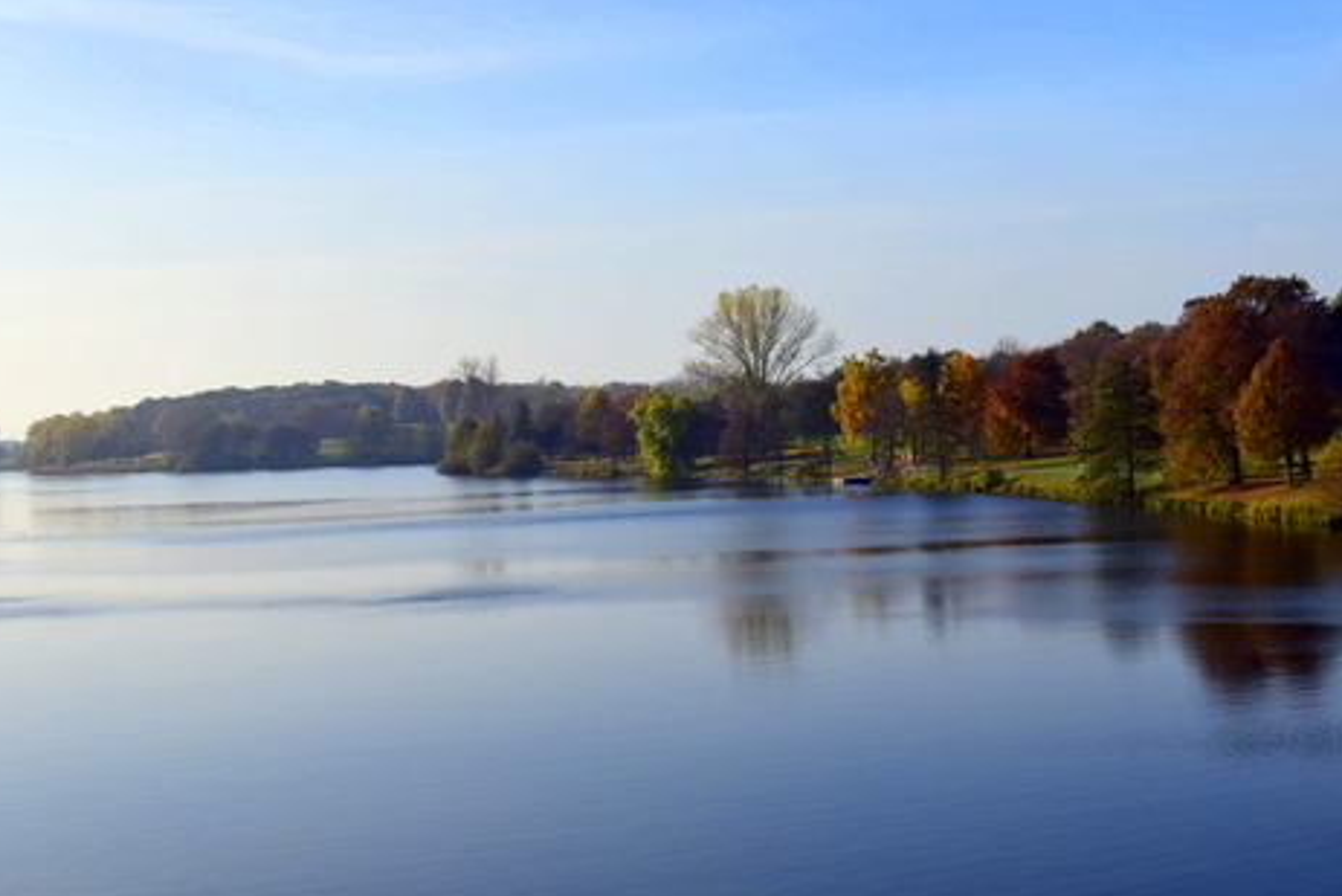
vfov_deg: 23.8
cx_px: 788
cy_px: 487
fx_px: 2125
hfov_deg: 35.0
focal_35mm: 57
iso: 320
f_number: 11
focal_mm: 22
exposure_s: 1/500
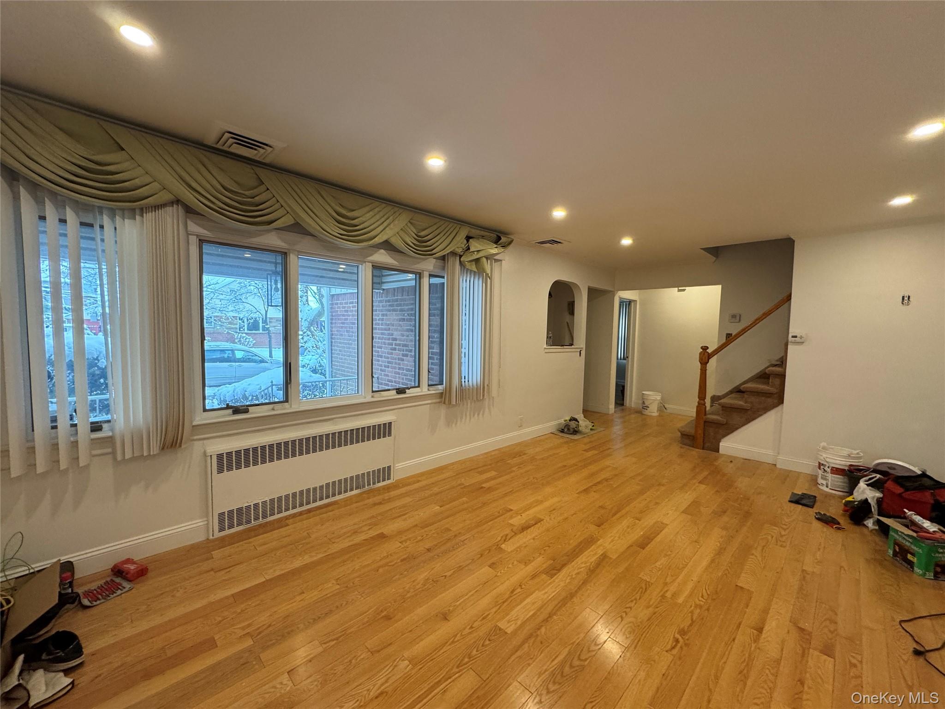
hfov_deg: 102.1
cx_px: 472
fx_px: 382
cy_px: 354
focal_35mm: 14
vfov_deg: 85.7
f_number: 2.2
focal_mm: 2.22
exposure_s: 1/120
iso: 250
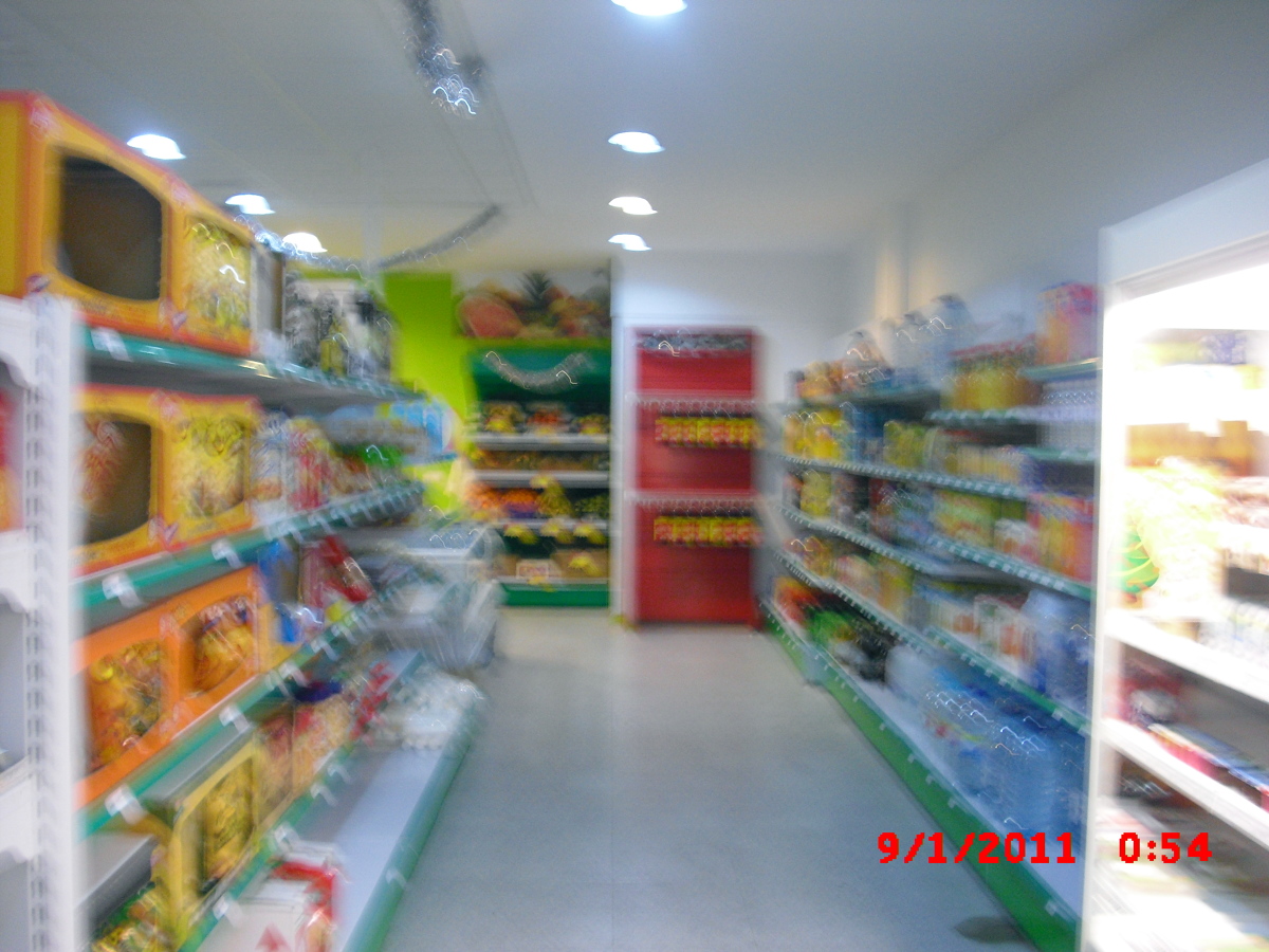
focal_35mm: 38
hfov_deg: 49.0
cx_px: 634
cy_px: 476
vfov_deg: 37.7
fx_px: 1393
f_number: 2.8
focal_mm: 6.2
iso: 200
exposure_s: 1/6
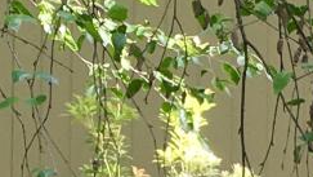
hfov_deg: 8.3
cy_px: 212
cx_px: 99
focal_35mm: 260
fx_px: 2159
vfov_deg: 4.7
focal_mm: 4.15
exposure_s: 1/191
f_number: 2.2
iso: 25
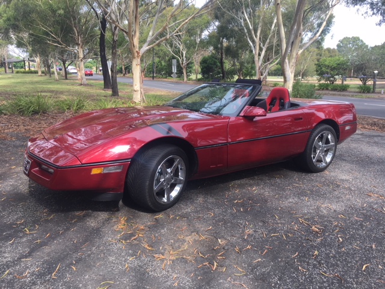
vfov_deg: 48.2
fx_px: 323
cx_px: 192
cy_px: 144
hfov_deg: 61.7
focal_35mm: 29
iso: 25
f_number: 2.2
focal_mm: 4.15
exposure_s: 1/381
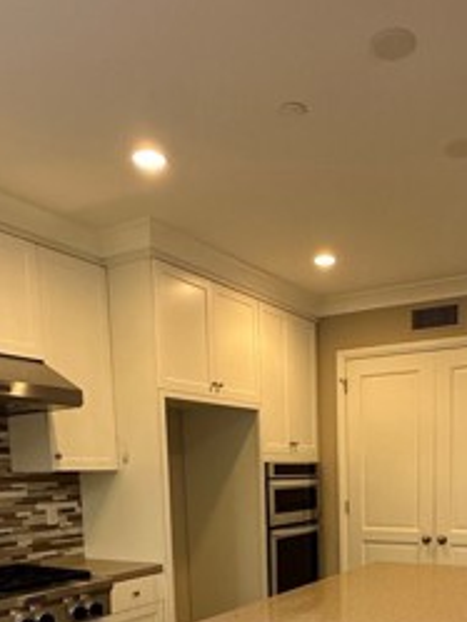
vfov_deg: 46.5
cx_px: 315
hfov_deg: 39.2
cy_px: 555
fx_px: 647
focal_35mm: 36
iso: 200
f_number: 2.2
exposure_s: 1/120
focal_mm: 2.22
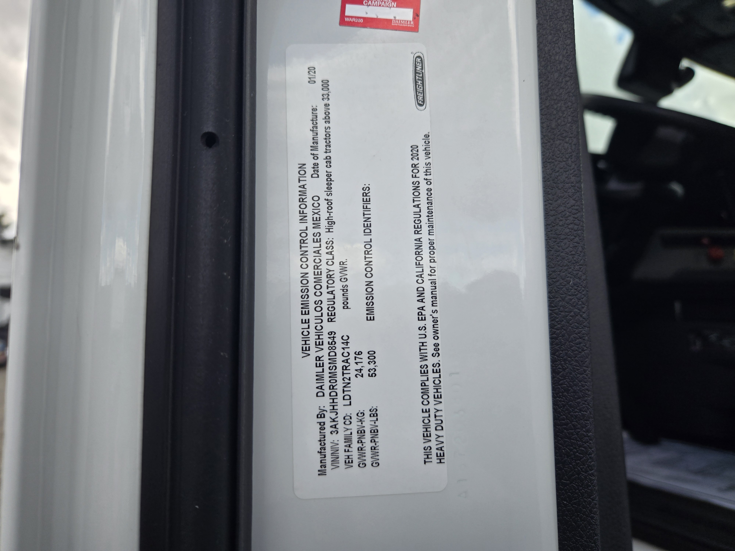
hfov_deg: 73.9
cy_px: 276
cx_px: 368
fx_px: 488
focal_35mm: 23
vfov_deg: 58.9
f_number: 1.8
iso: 25
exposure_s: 1/526
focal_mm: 5.4
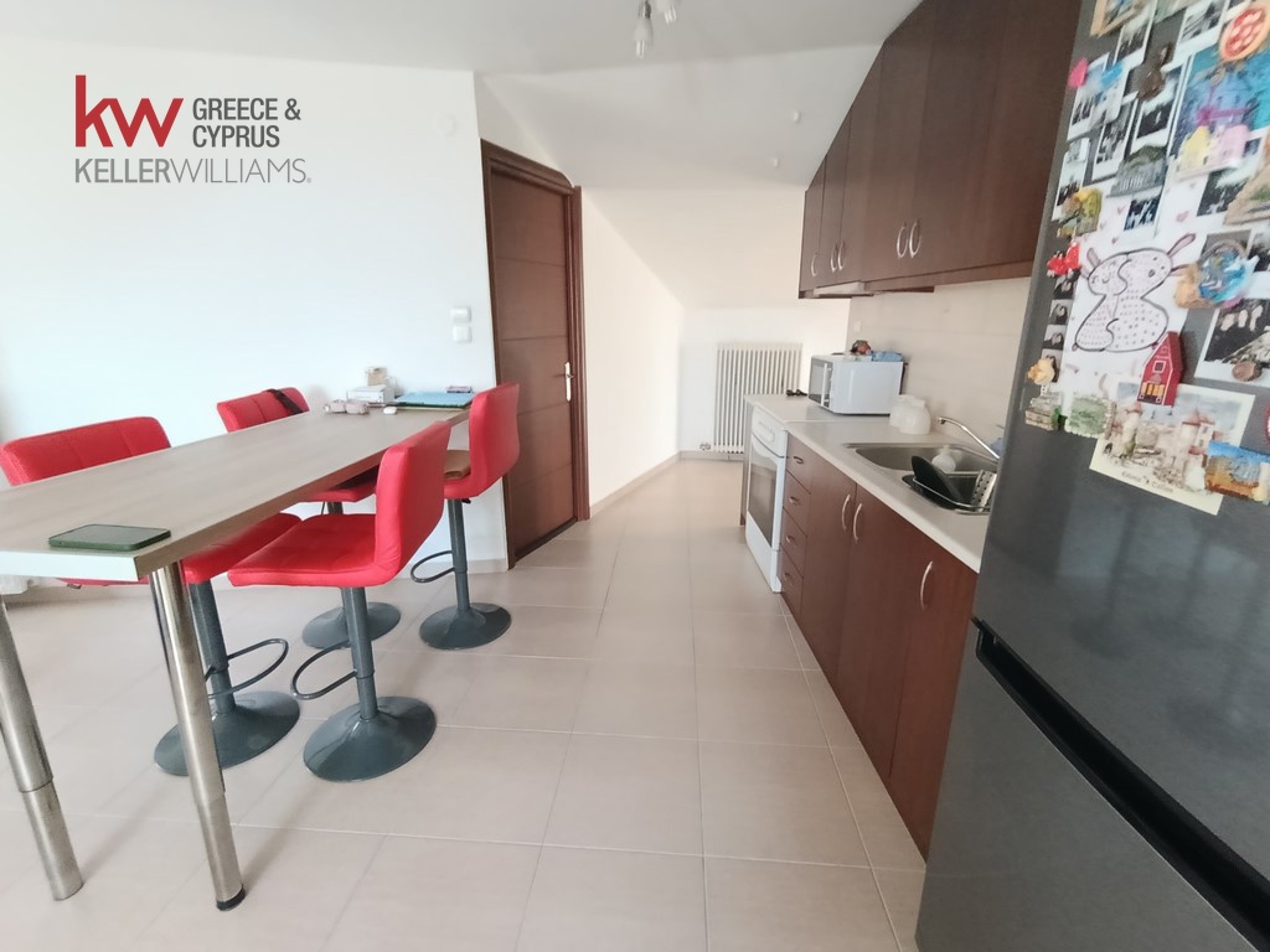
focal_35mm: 15
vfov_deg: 81.7
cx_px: 635
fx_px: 550
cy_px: 476
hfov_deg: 98.2
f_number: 2.2
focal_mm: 1.65
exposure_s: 1/33.3
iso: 785
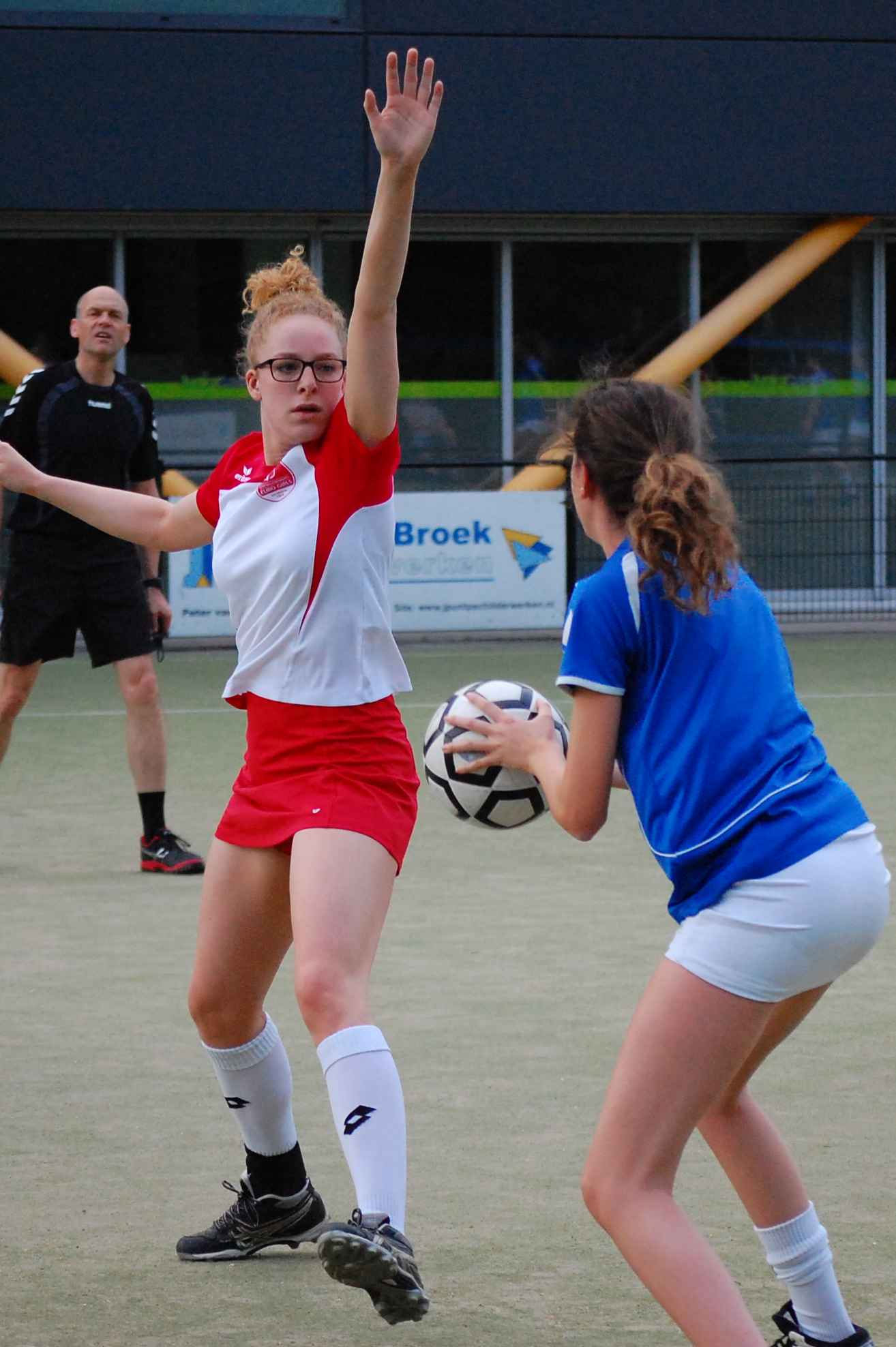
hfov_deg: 13.4
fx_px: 3814
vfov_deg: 20.0
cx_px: 448
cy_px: 674
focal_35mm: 102
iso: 1600
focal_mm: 68
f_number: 4.2
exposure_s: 1/1600
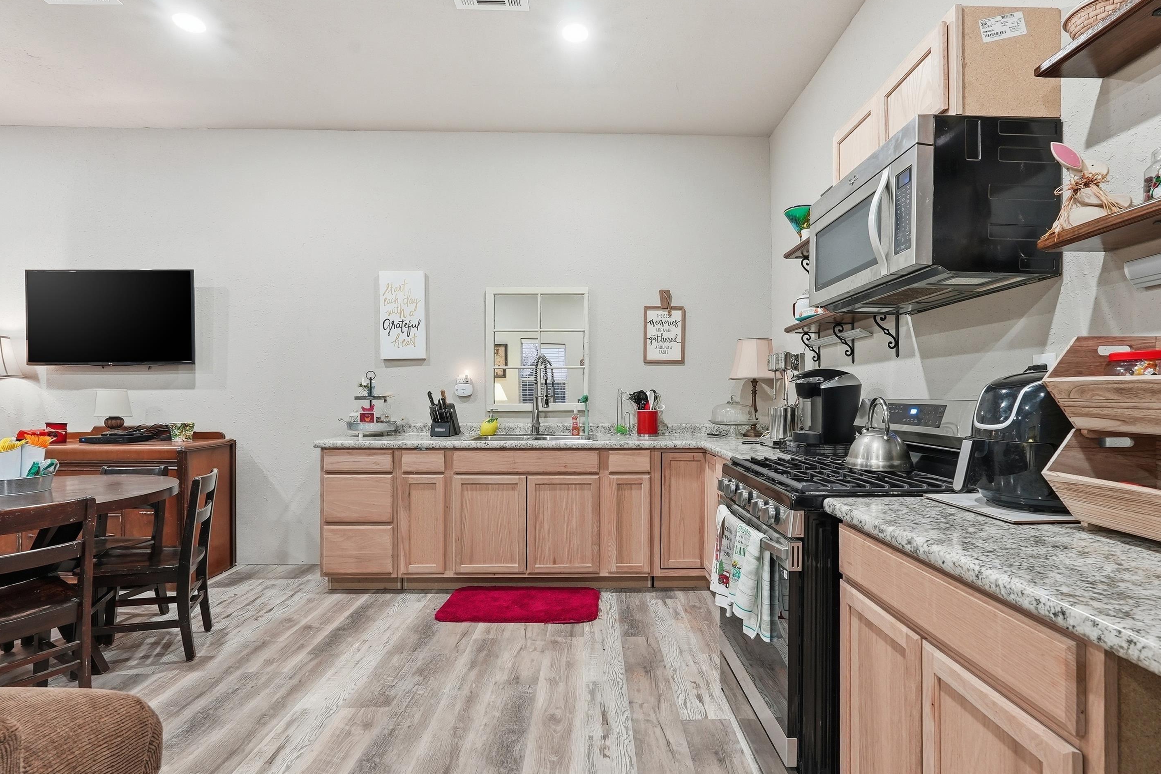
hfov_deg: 93.2
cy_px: 394
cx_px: 609
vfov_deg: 70.4
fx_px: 548
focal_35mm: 17
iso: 640
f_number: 9
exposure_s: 1/15
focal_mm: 16
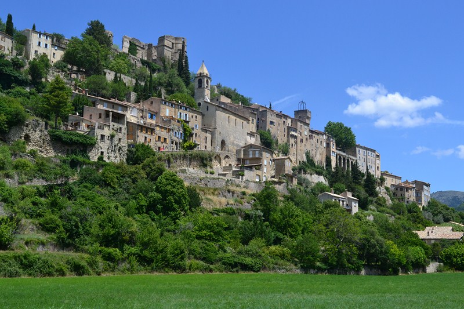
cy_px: 154
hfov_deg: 37.9
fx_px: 676
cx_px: 232
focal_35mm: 52
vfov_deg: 25.7
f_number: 11
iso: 400
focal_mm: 35
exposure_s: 1/400
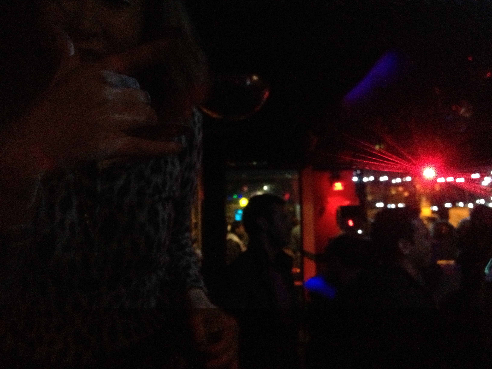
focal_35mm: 35
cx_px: 246
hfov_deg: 52.6
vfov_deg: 40.7
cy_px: 184
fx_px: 497
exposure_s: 1/15
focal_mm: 4.28
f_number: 2.4
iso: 800
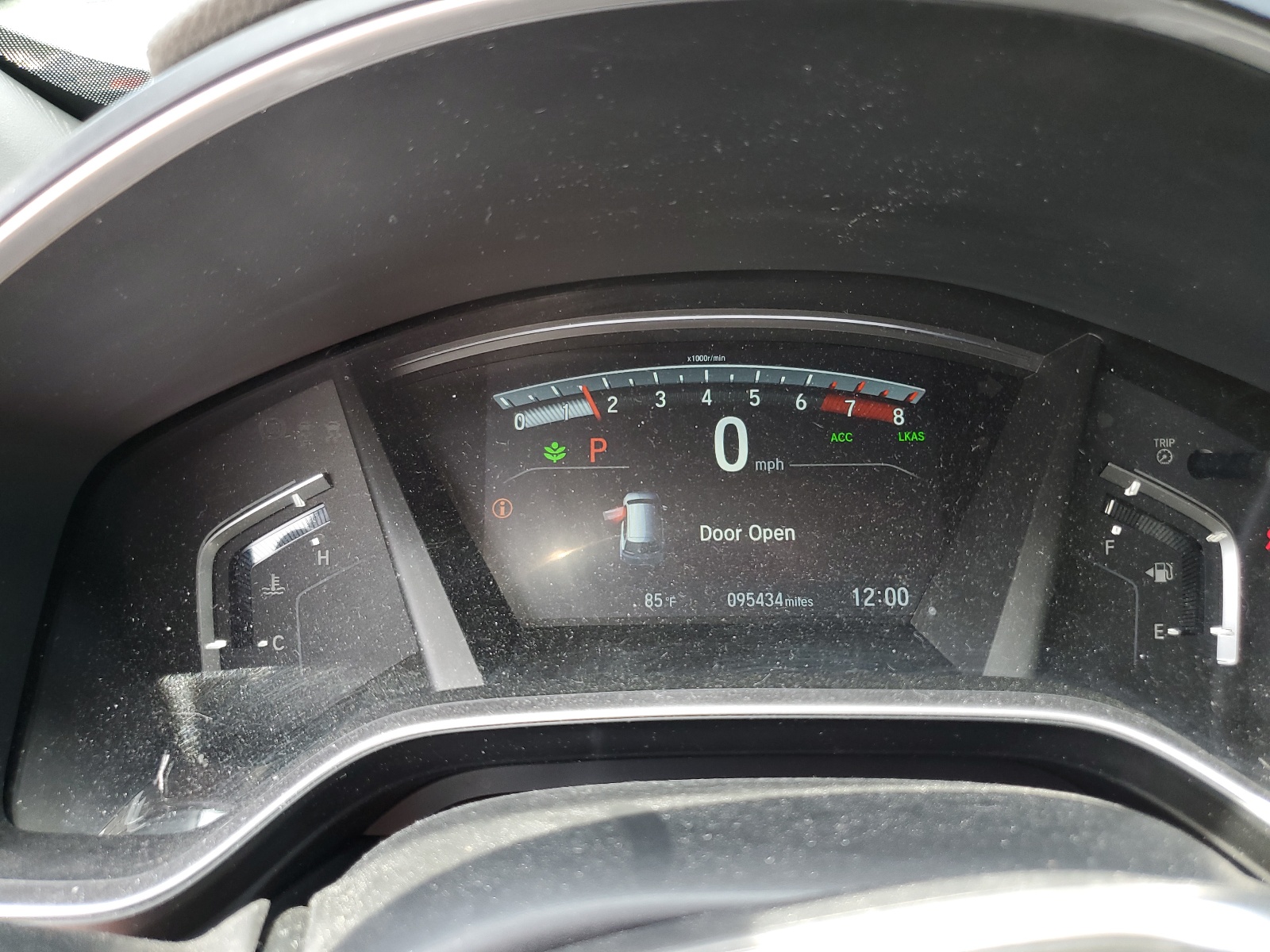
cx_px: 635
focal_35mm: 26
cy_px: 476
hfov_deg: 67.3
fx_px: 954
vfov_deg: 53.1
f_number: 1.5
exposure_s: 1/120
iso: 63
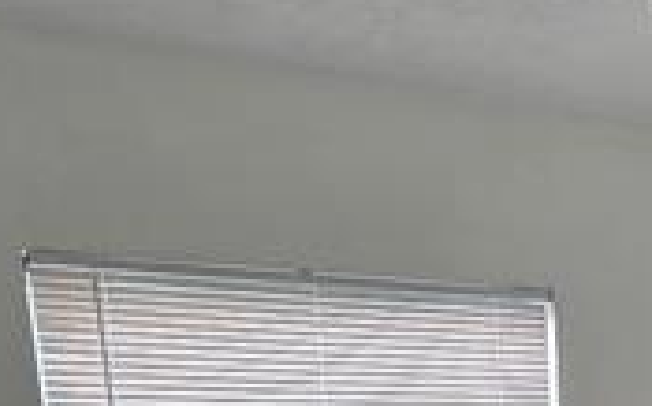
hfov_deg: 30.8
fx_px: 1118
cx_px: 604
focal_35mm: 63
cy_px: 853
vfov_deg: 15.5
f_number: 2.2
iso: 160
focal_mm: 2.2
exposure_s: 1/60
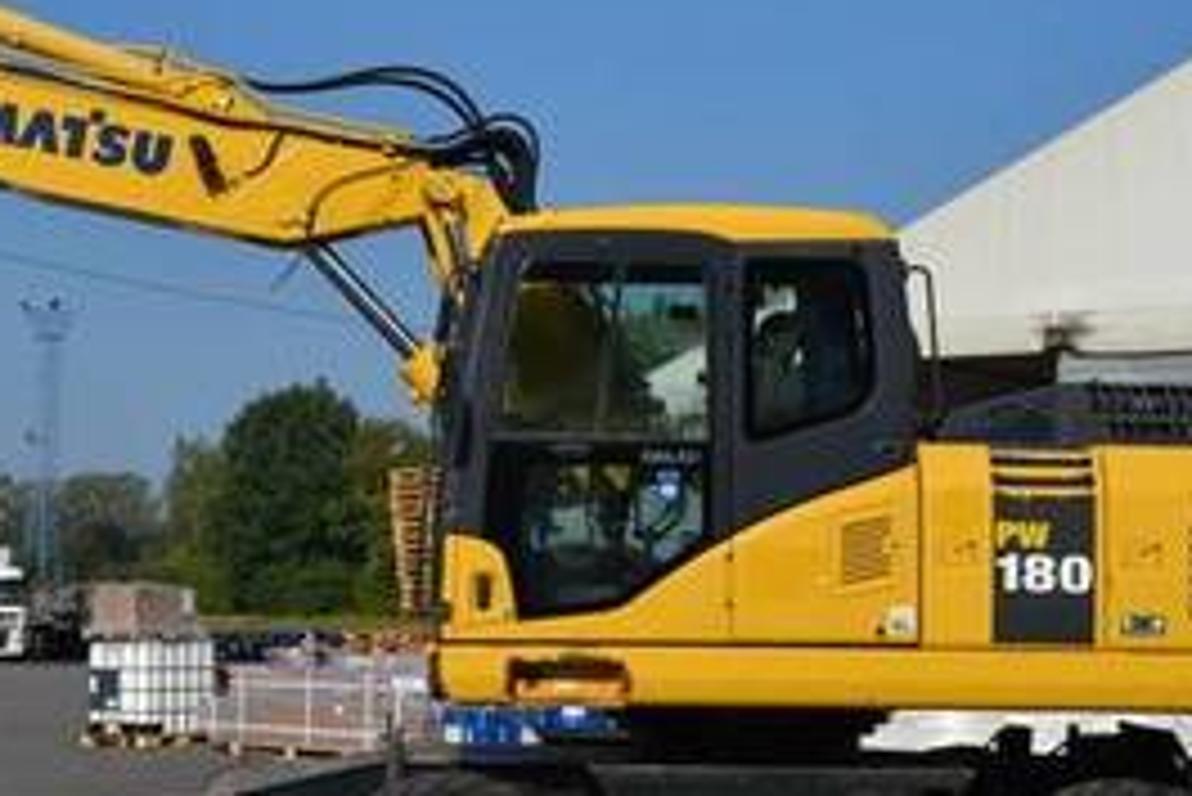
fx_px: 2253
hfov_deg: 29.4
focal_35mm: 68
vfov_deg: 20.0
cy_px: 414
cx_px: 387
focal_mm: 24
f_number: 9
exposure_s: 1/320
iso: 100
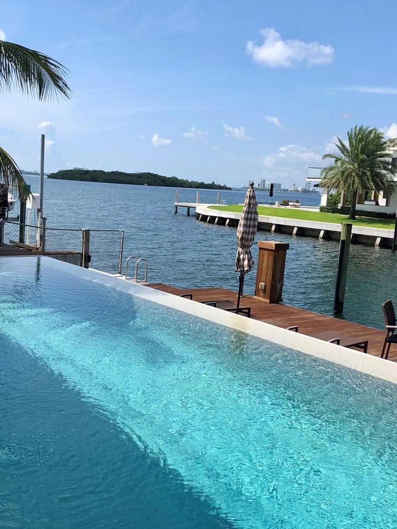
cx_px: 160
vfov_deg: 49.0
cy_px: 264
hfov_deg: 37.6
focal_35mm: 38
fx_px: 581
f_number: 1.8
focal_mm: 4
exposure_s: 1/2208
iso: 20
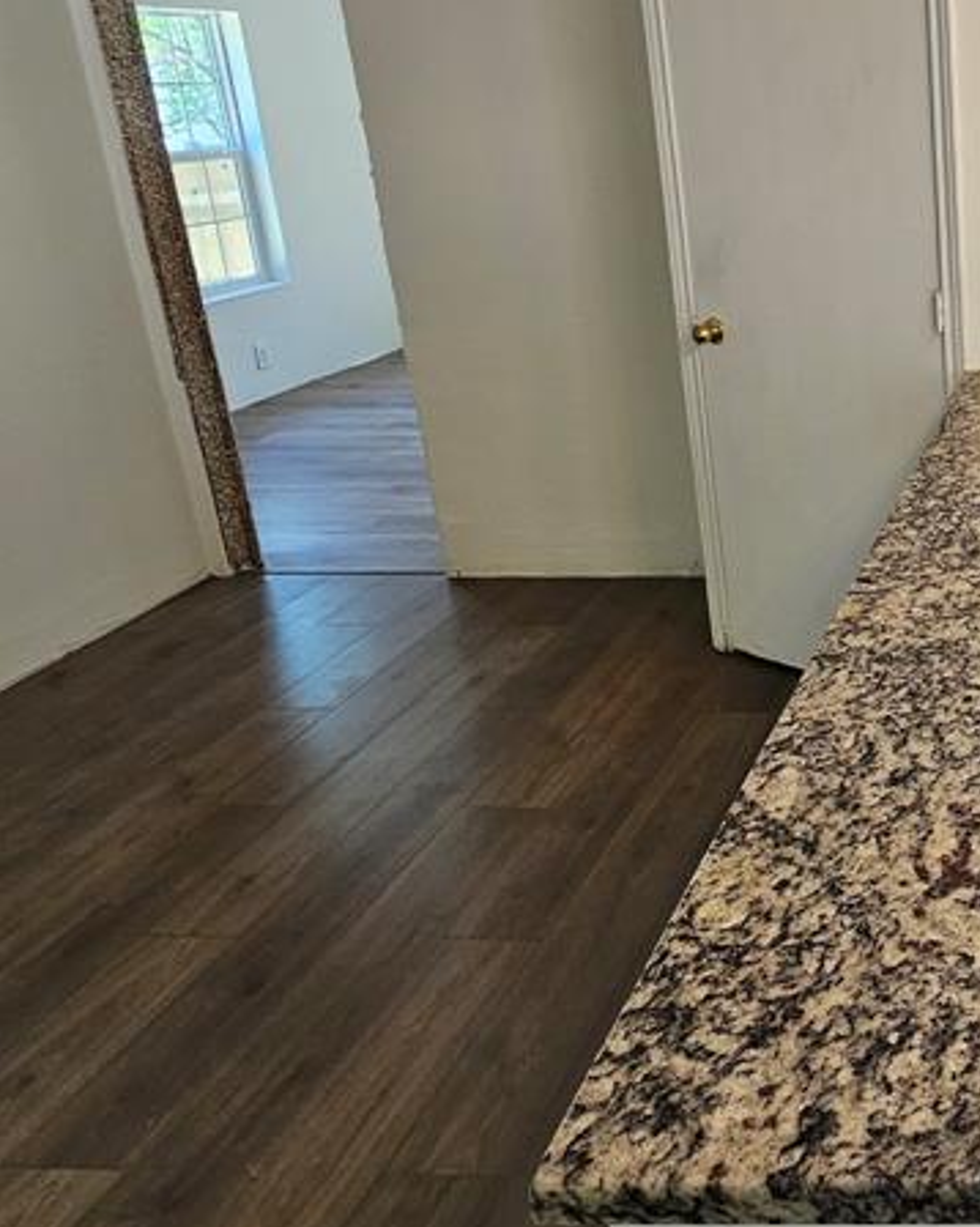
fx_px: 1052
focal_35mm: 29
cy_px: 414
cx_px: 1092
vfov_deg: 59.1
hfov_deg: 40.0
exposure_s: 1/60
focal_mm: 2.2
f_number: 2.2
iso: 125
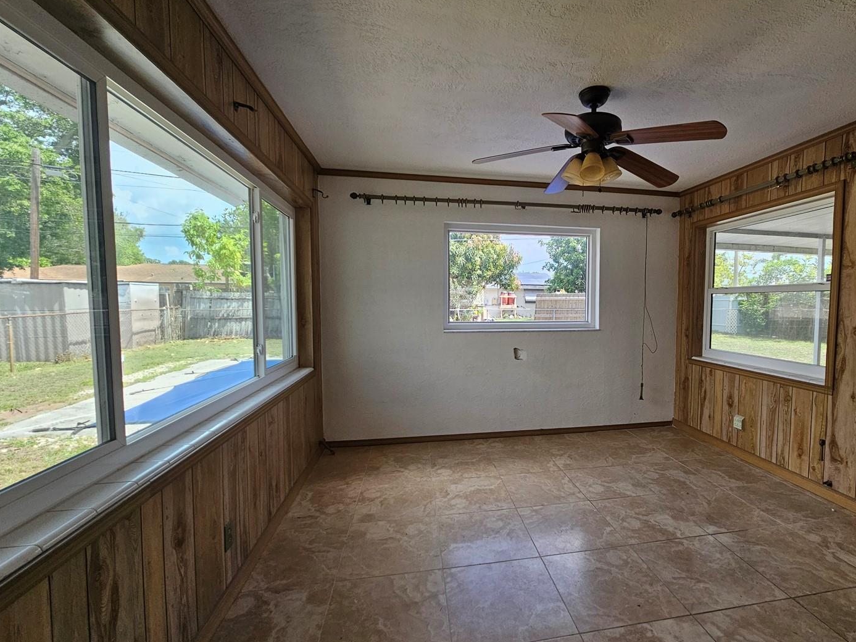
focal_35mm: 15
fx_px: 371
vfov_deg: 81.7
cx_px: 491
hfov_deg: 97.5
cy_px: 334
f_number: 2.2
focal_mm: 2.2
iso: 100
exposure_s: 1/359
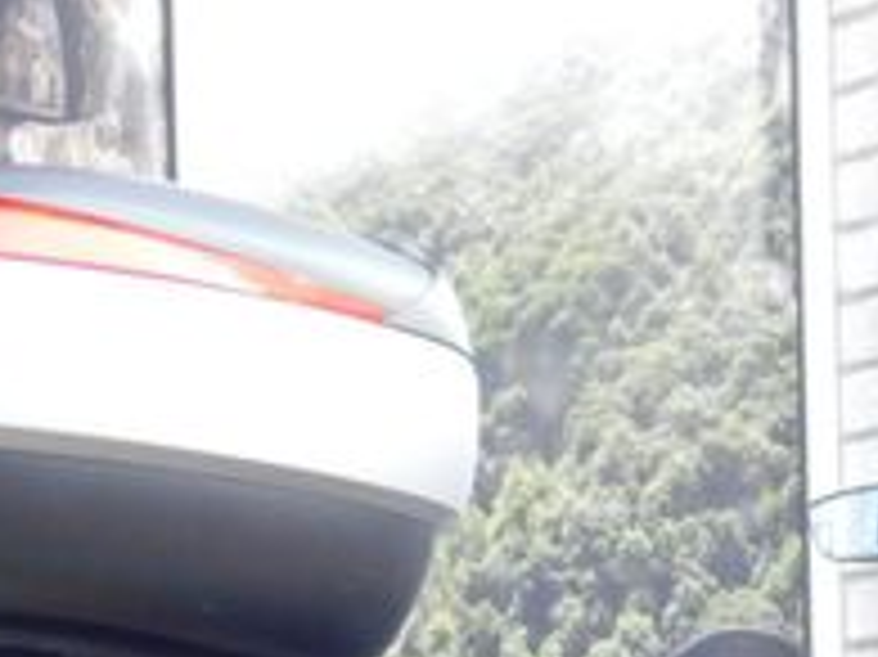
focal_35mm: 118
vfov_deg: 11.8
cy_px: 1062
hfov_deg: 16.7
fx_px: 2991
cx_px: 383
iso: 125
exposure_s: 1/50
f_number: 3.5
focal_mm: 6.3
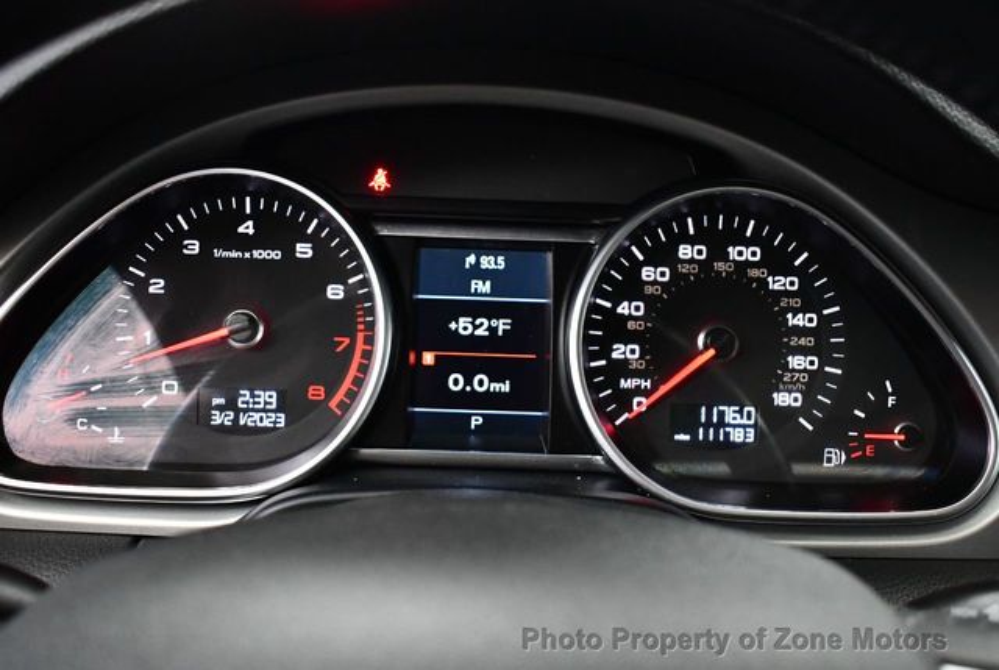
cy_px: 335
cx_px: 500
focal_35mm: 36
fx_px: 1001
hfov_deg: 53.1
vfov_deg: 37.0
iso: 3200
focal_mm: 18
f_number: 3.5
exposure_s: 1/60
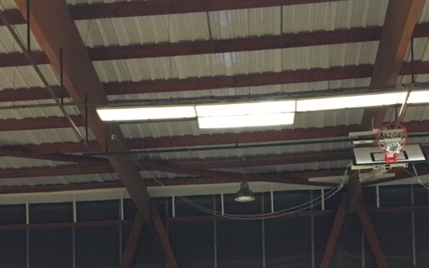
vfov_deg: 14.5
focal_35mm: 86
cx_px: 147
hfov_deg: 24.0
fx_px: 1006
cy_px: 360
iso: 200
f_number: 2.2
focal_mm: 4.15
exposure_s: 1/33
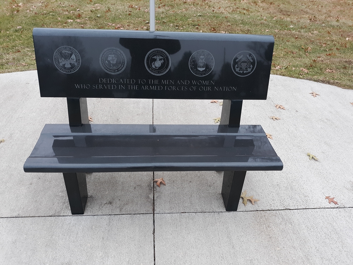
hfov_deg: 63.4
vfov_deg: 49.7
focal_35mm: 28
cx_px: 176
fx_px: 286
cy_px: 132
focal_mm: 3.7
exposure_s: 1/120
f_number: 1.7
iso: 80
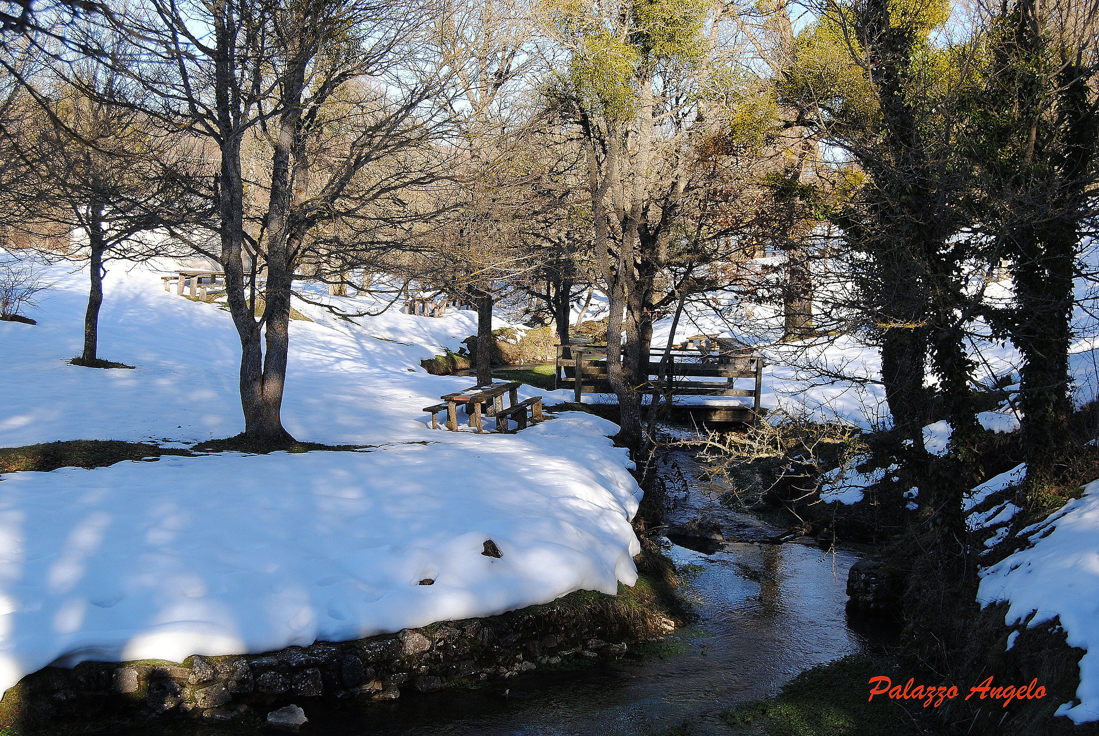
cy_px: 368
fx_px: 1467
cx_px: 550
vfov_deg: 28.1
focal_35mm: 48
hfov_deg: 41.1
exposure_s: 1/160
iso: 100
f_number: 6.3
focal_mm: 32
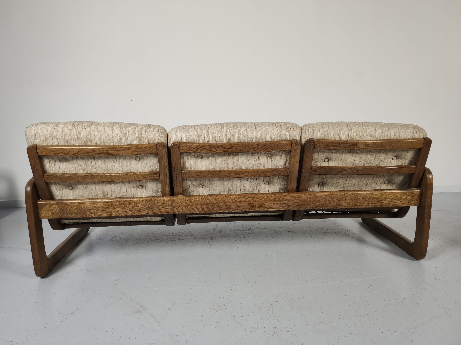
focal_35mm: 27
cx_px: 230
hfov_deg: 65.3
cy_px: 172
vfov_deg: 51.4
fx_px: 360
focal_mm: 4.75
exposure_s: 1/100
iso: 164
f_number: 1.75
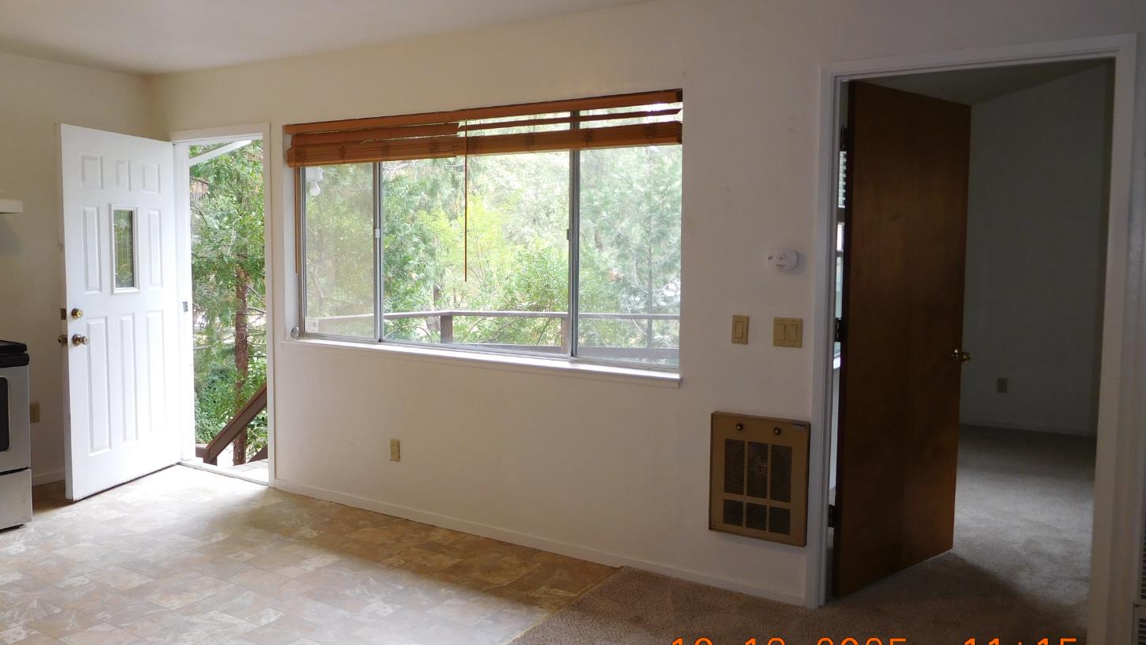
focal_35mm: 28
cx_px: 566
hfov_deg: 67.9
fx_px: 851
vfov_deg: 41.5
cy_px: 304
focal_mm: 4.5
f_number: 3.4
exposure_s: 1/30
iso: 125
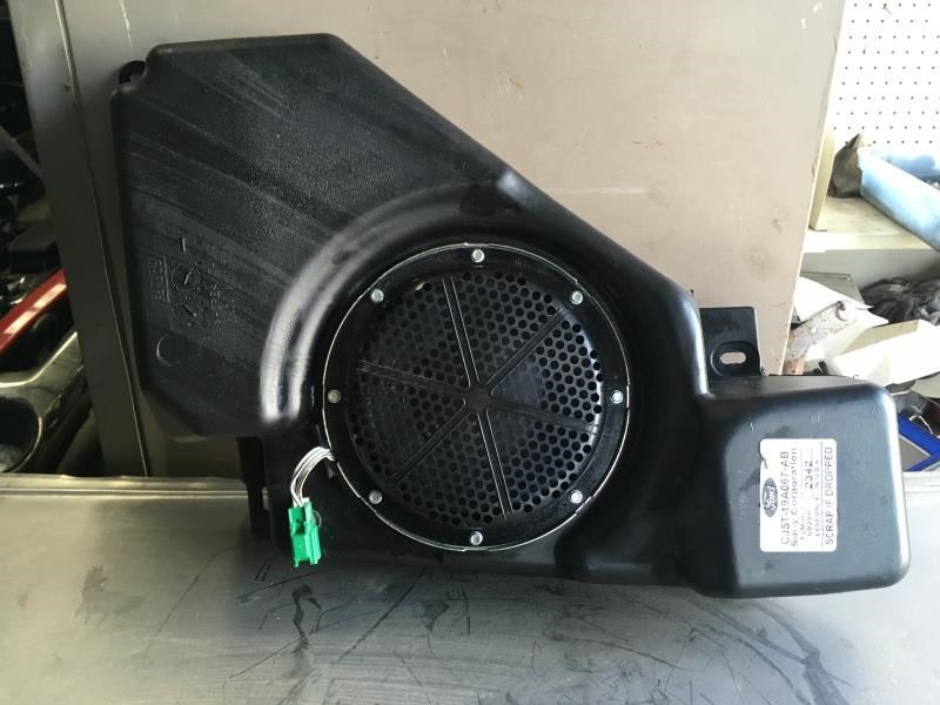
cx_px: 470
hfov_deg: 61.7
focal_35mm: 29
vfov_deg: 48.2
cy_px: 352
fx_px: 787
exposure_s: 1/30
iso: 40
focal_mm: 4.15
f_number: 2.2
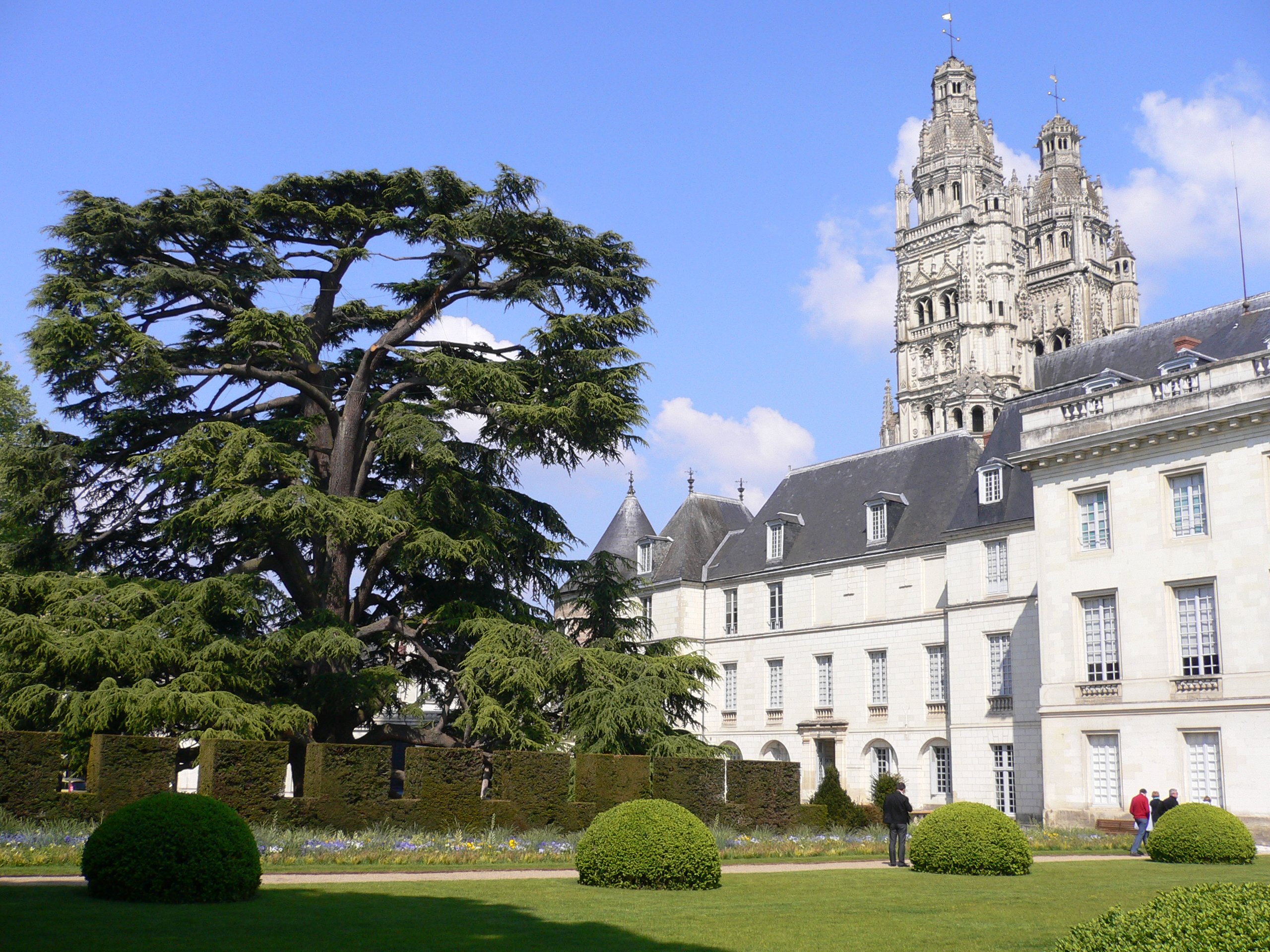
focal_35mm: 35
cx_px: 635
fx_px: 1284
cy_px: 476
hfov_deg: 52.6
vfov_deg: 40.7
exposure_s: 1/400
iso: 80
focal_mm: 5.8
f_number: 5.6
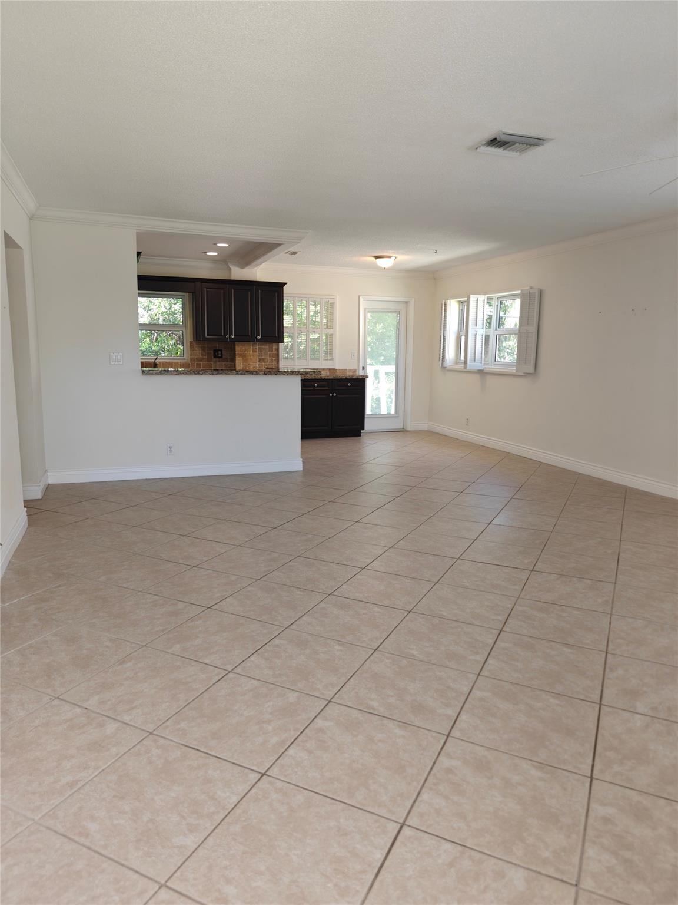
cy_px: 452
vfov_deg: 73.9
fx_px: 601
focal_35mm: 23
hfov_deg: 58.9
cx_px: 339
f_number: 1.6
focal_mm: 6.06
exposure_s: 1/120
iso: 80
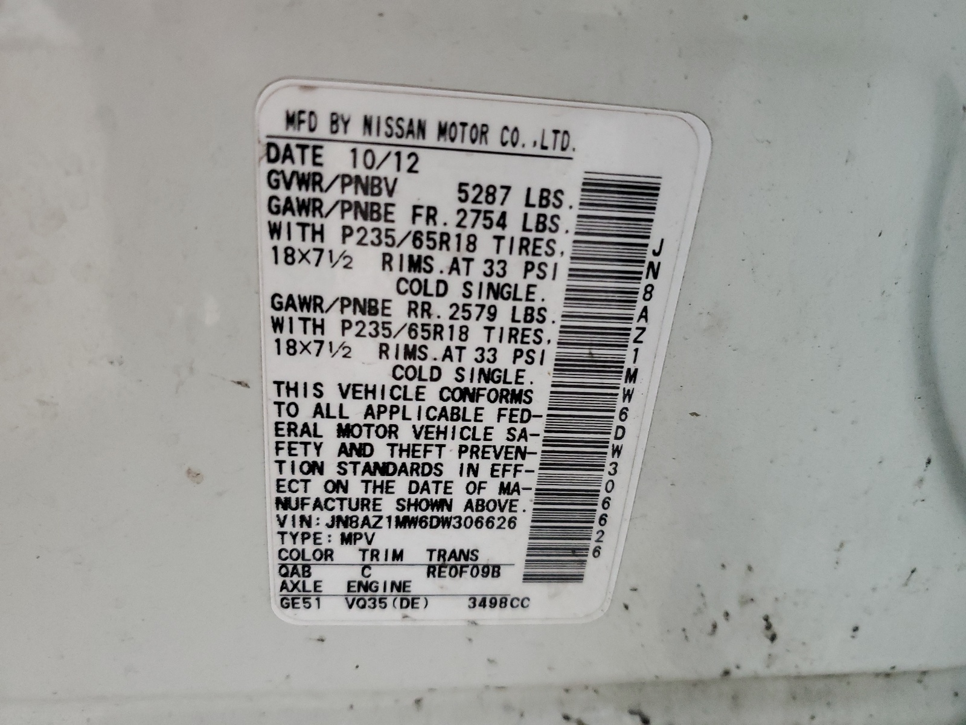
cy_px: 362
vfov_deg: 53.1
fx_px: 726
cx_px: 483
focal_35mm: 26
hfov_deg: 67.3
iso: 383
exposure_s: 1/60.2
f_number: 1.5
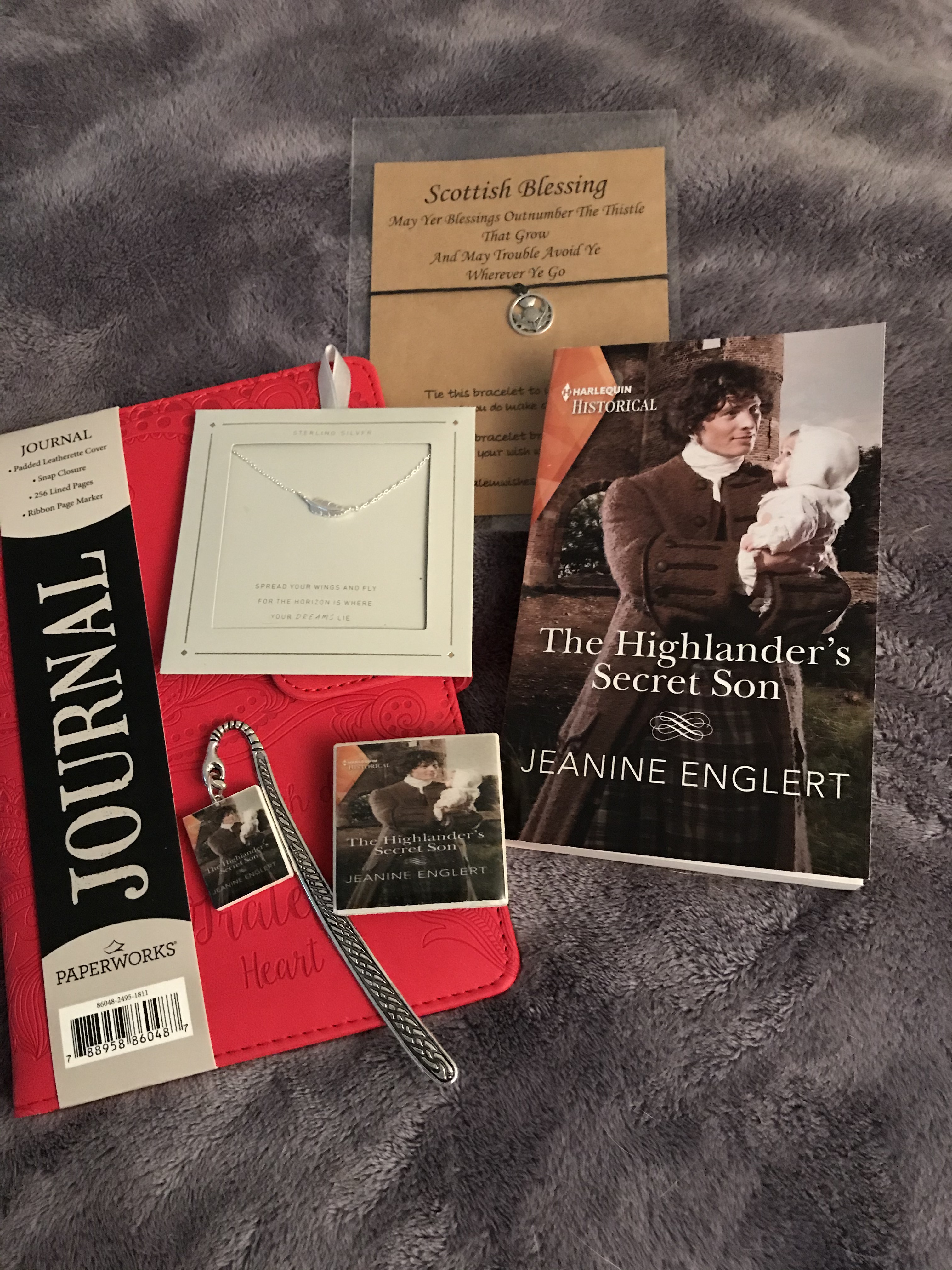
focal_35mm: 28
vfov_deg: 63.4
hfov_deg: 49.7
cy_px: 635
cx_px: 476
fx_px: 1027
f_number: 1.8
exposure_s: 1/4
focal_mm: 3.99
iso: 100
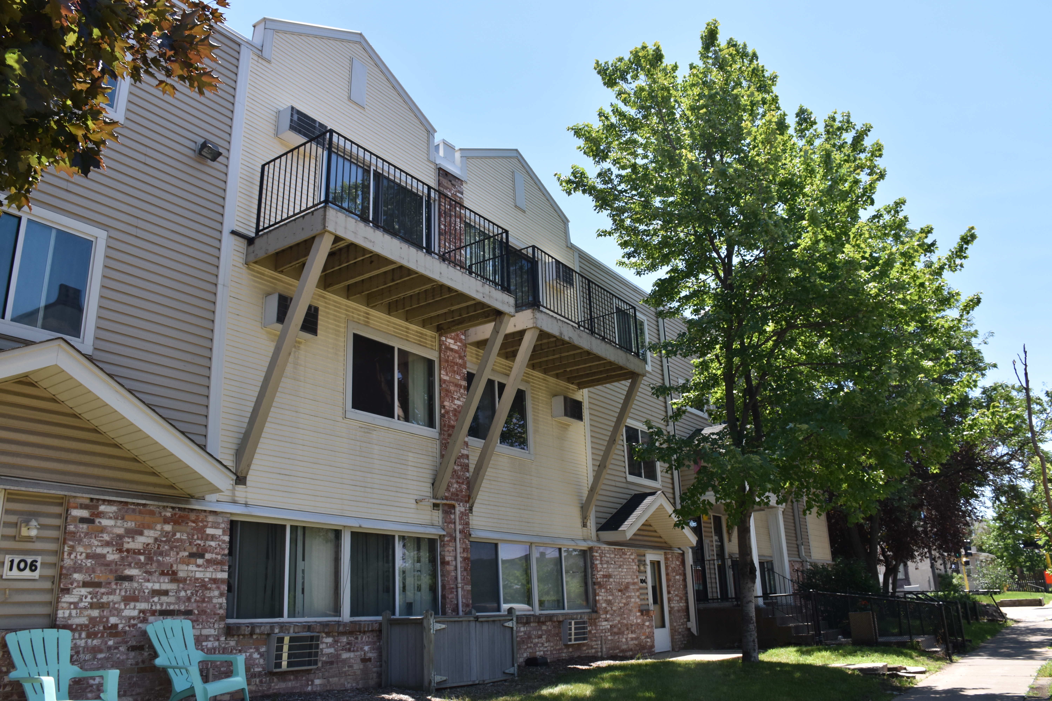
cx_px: 526
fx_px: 789
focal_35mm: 27
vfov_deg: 47.9
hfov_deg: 67.4
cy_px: 350
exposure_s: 1/250
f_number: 8
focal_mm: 18
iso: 200
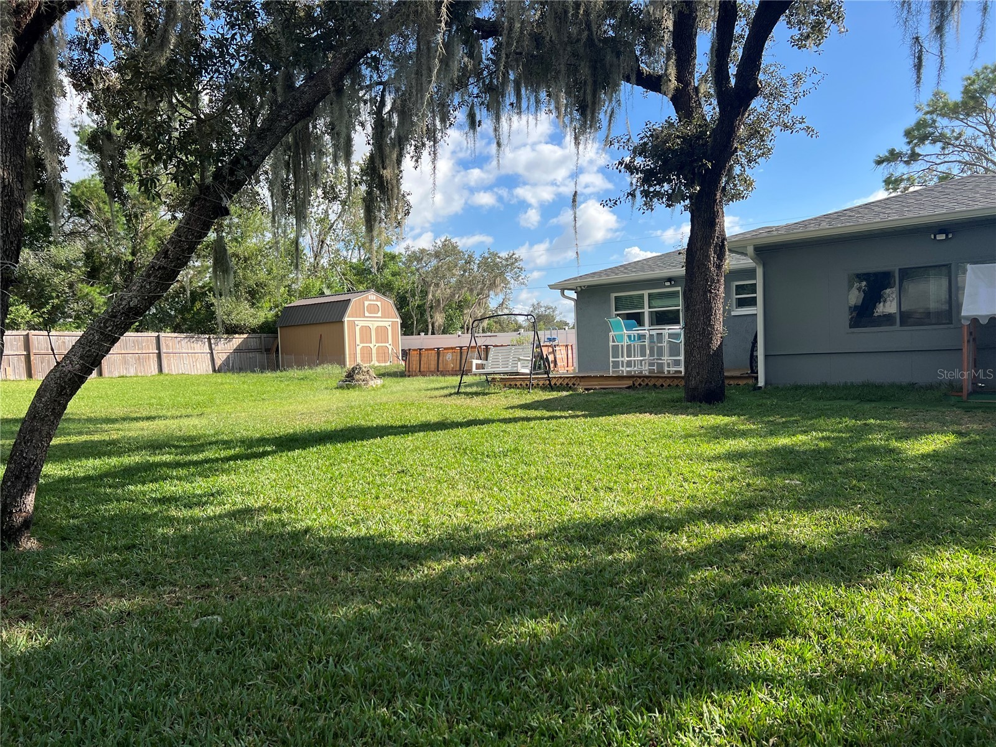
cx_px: 498
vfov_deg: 53.1
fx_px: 748
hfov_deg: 67.3
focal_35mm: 26
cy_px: 374
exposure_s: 1/2008
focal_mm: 5.7
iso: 50
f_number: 1.5
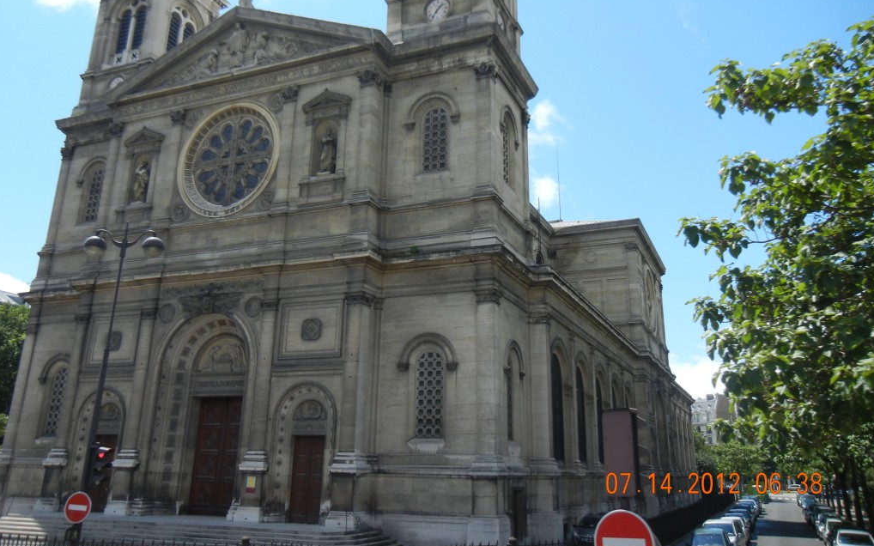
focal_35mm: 32
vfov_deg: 39.3
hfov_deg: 59.7
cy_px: 222
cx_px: 436
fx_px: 762
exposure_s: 1/271
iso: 160
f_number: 7
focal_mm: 5.4
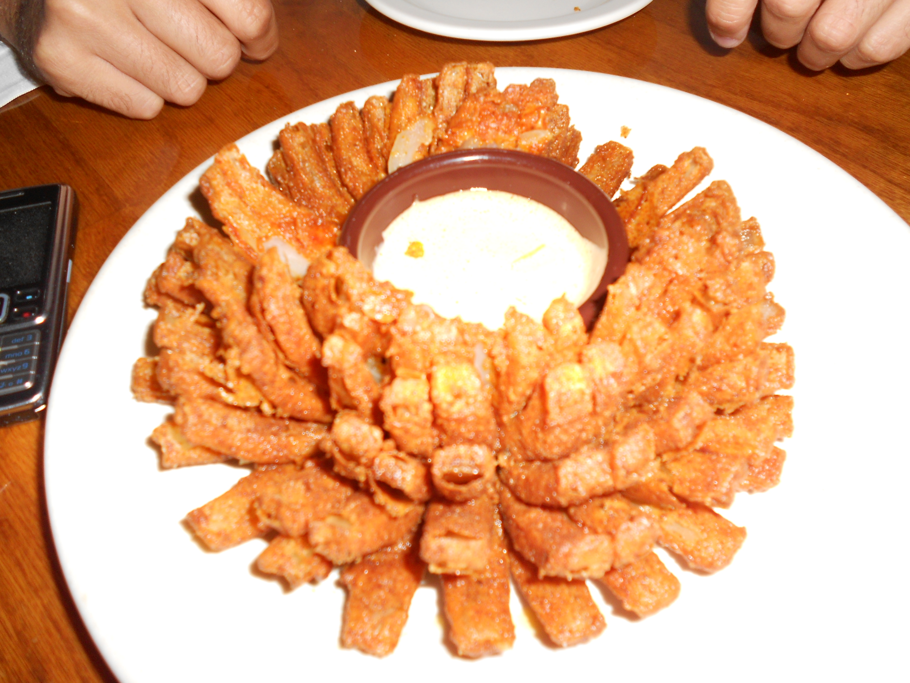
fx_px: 762
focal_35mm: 29
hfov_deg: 61.7
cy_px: 342
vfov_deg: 48.2
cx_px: 455
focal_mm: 5.1
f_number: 3.4
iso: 80
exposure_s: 1/25
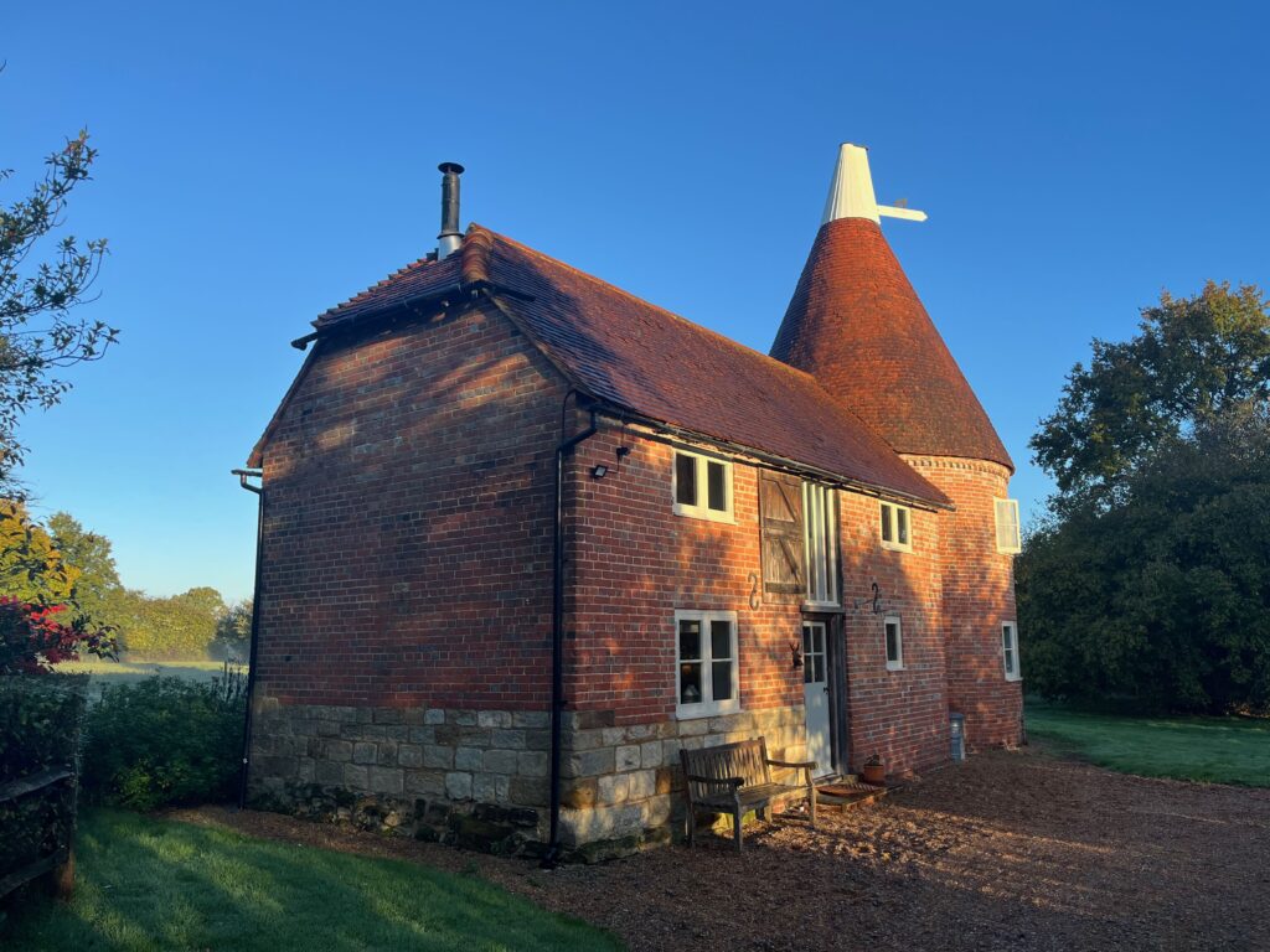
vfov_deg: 53.1
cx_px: 635
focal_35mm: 26
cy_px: 476
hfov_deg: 67.3
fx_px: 954
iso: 50
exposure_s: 1/1046
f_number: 1.6
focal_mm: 5.1
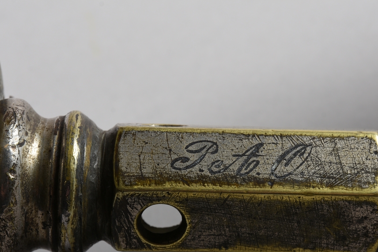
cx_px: 242
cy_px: 172
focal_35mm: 179
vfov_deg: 7.7
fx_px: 1877
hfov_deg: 11.5
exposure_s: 1/125
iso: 100
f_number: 11
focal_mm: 85
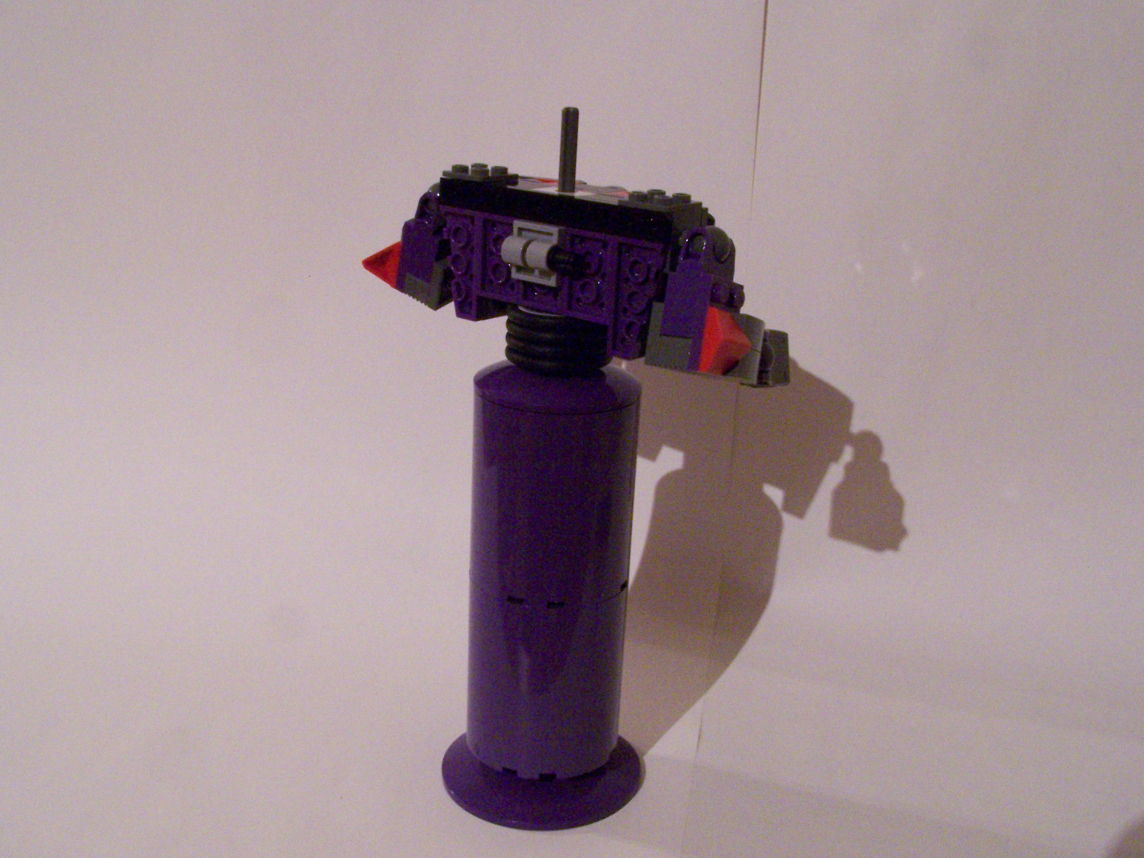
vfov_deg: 37.7
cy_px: 429
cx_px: 572
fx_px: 1256
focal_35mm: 38
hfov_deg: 49.0
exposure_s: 1/4
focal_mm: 6.3
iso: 400
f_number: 7.1
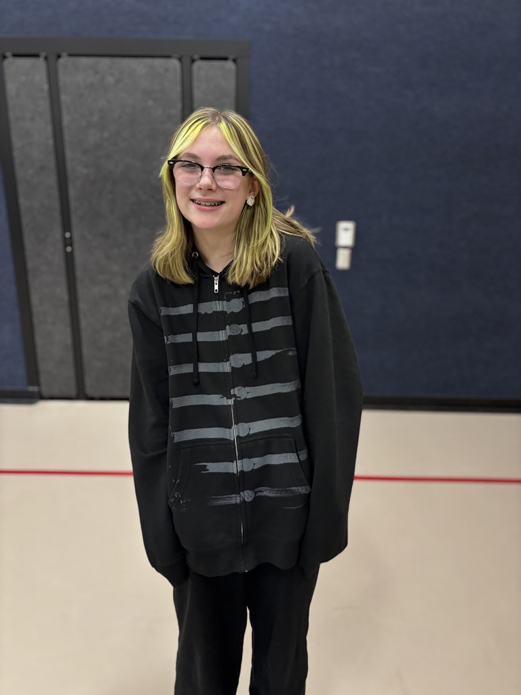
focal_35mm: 26
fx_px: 522
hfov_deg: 53.1
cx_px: 260
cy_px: 348
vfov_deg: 67.3
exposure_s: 1/60
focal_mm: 5.96
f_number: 1.6
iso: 250
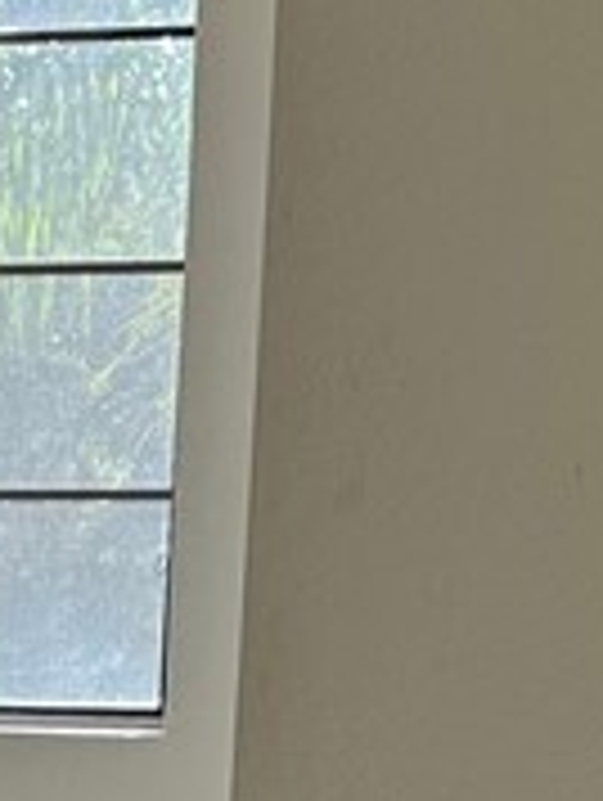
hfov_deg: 10.3
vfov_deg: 13.3
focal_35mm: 138
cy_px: 1256
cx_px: -423
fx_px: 3198
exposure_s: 1/157
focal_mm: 6.86
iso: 64
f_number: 1.78
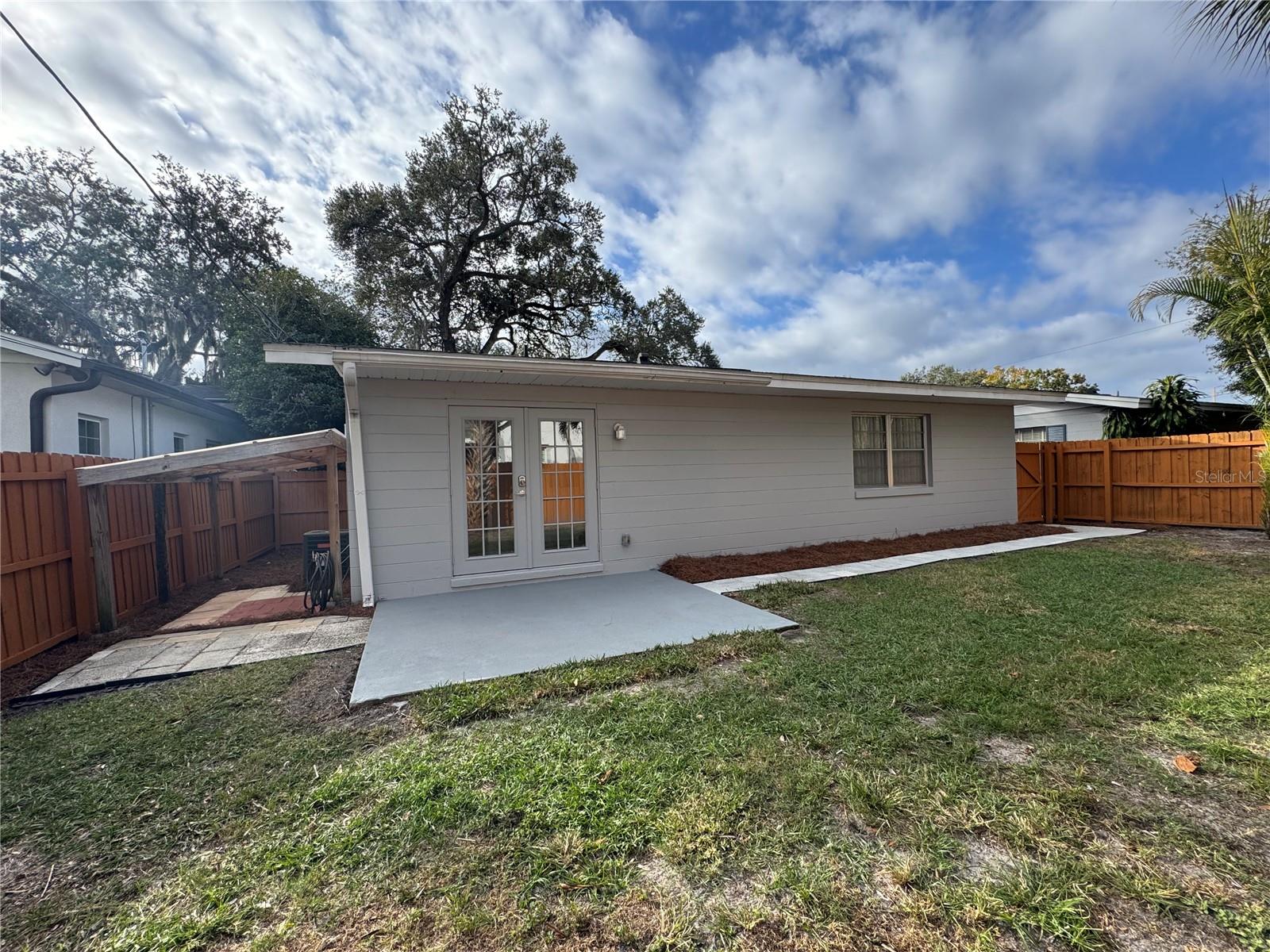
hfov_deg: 102.1
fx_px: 514
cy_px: 476
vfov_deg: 85.7
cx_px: 635
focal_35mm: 14
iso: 50
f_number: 2.2
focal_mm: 2.22
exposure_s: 1/625
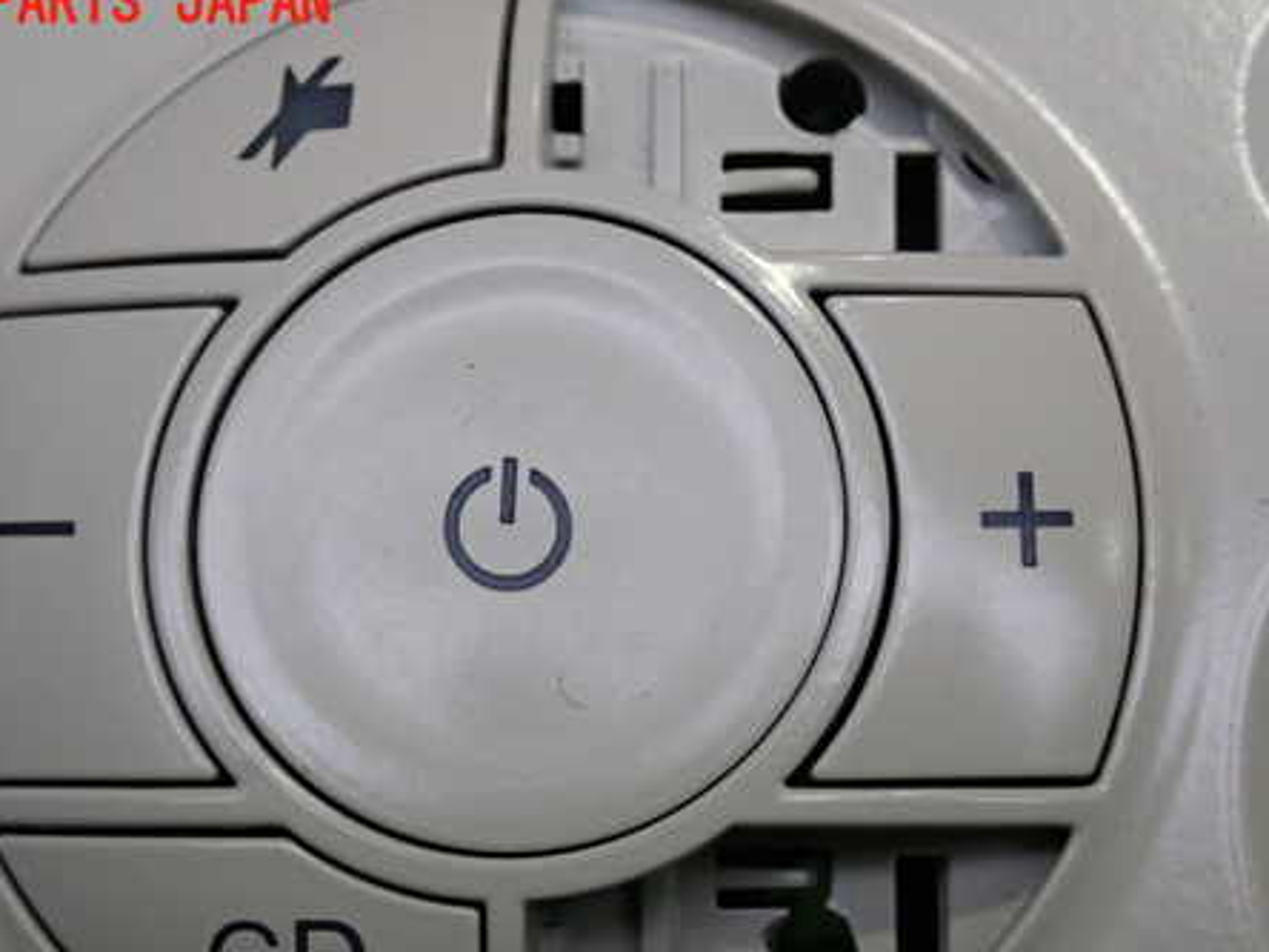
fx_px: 3519
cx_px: 669
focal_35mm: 96
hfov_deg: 20.4
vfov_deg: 15.4
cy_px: 612
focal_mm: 12.73
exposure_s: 1/60
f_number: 3.9
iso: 320
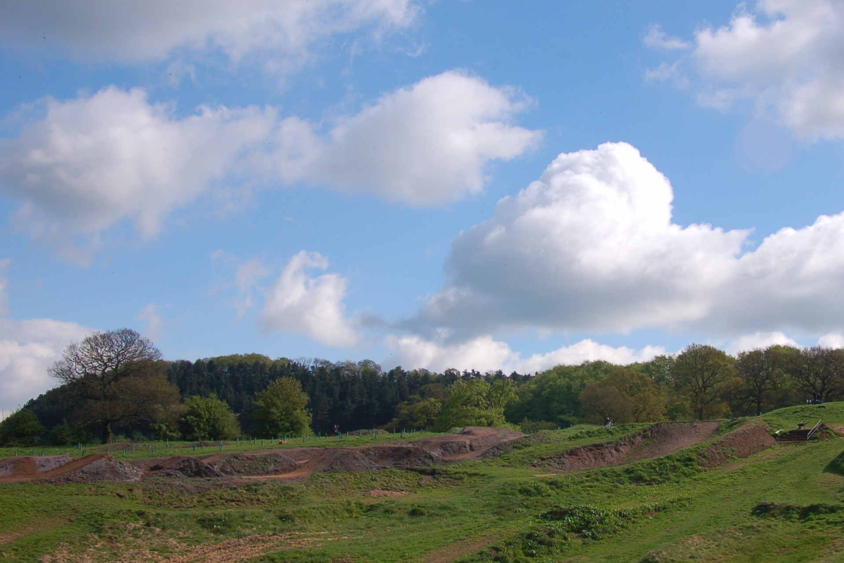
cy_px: 302
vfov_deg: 28.6
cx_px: 567
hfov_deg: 41.3
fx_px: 1102
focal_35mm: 47
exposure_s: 1/320
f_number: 9
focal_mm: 20
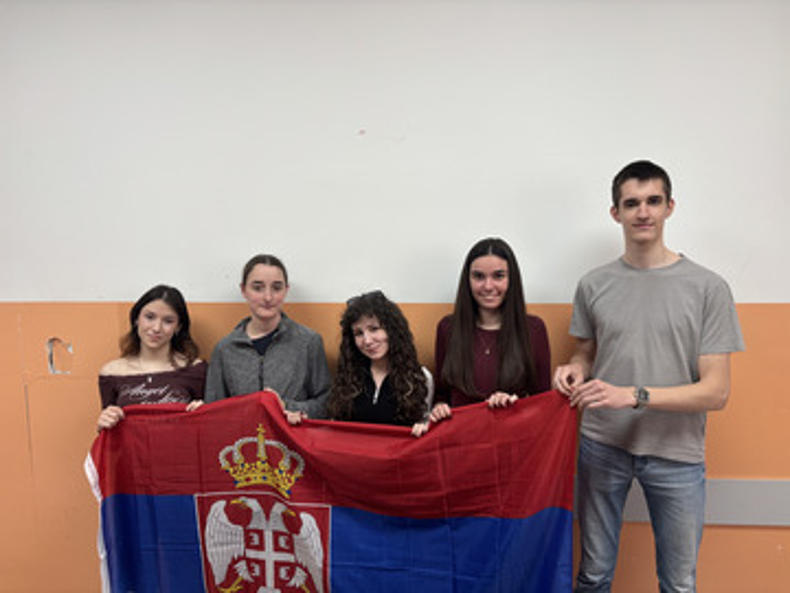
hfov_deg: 67.3
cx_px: 395
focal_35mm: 26
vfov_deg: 53.1
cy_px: 296
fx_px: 593
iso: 100
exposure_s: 1/50
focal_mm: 5.96
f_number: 1.6
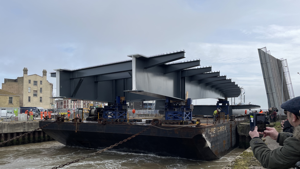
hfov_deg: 66.1
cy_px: 108
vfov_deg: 39.8
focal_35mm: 29
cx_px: 152
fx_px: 231
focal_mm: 4.2
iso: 32
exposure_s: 1/3610
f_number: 1.6
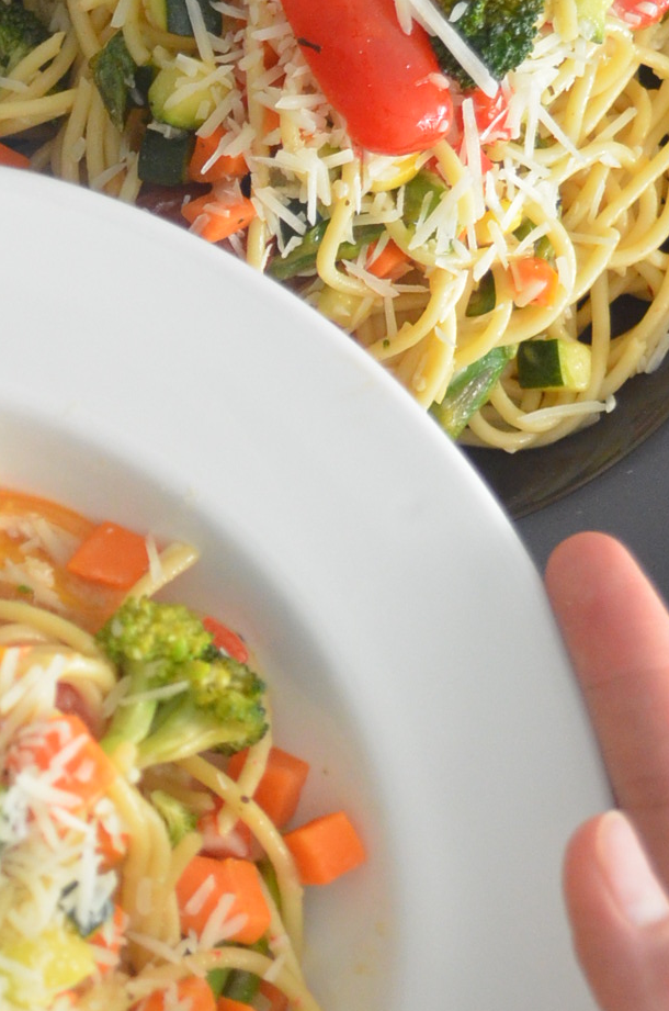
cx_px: -109
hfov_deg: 11.5
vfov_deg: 17.6
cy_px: 452
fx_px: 3257
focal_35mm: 116
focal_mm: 29
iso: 1600
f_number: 4.5
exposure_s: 1/15
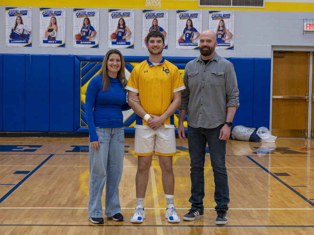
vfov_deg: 22.9
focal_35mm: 64
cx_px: 168
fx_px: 581
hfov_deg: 30.3
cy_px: 118
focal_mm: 58
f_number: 5.6
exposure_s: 1/125
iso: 2000
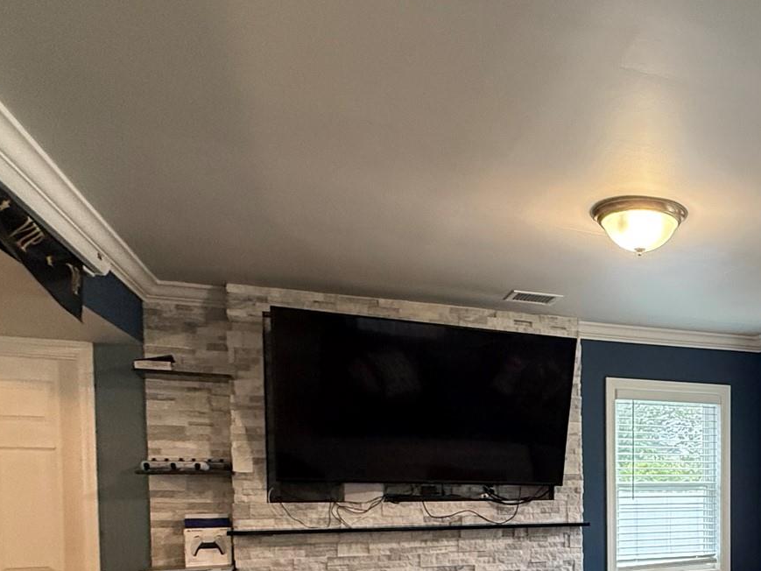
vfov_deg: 39.7
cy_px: 518
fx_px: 726
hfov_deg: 49.7
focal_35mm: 33
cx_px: 675
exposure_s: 1/120
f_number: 2.2
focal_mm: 2.22
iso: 500
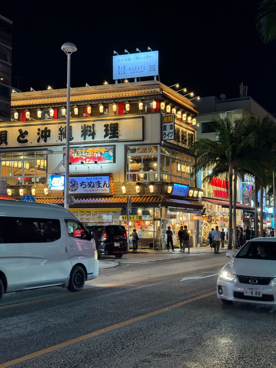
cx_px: 138
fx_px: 510
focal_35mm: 48
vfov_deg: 39.7
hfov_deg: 30.3
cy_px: 184
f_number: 1.78
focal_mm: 6.76
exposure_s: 1/60
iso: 250
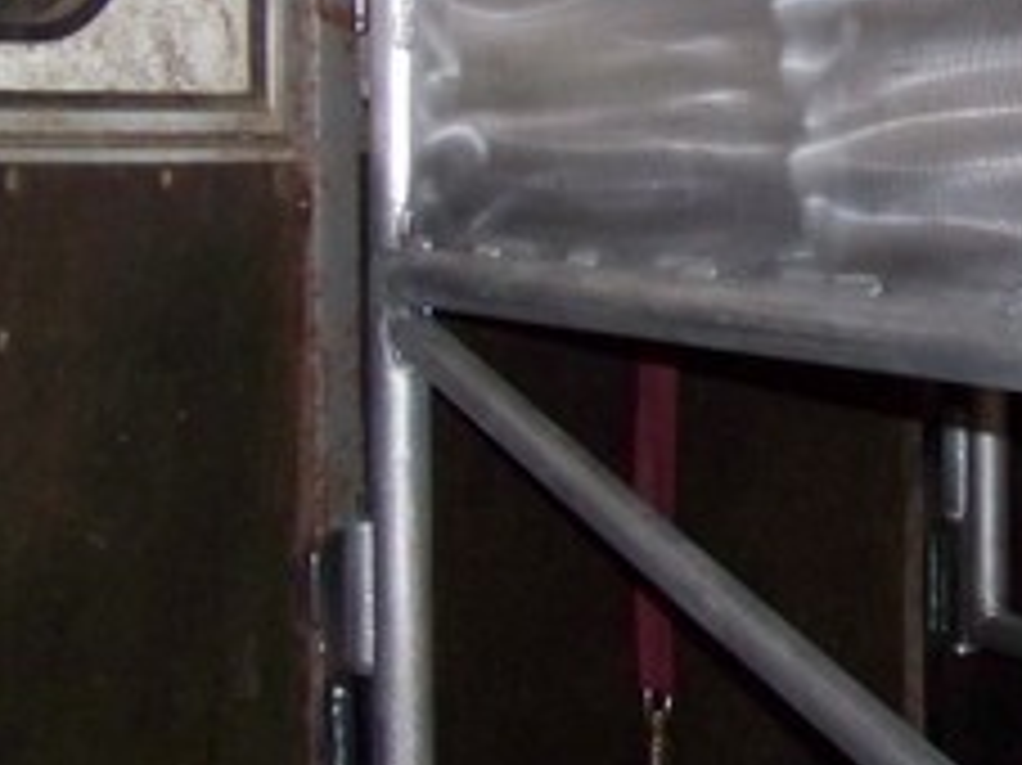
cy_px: 254
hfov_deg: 17.0
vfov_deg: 13.3
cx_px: 1207
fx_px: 3275
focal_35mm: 111
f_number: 2.8
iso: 200
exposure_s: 1/30
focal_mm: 5.85
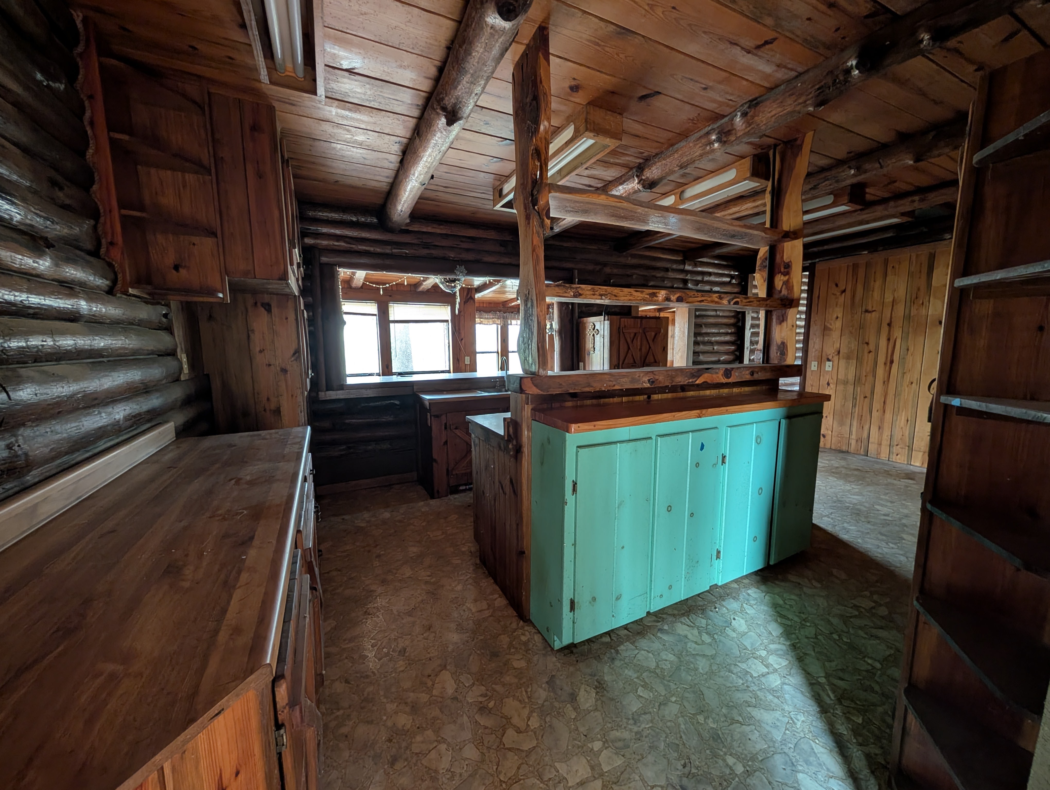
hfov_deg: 110.5
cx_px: 525
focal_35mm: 12
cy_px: 395
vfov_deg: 94.6
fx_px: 365
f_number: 1.7
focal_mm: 2.02
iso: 181
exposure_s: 1/23.8
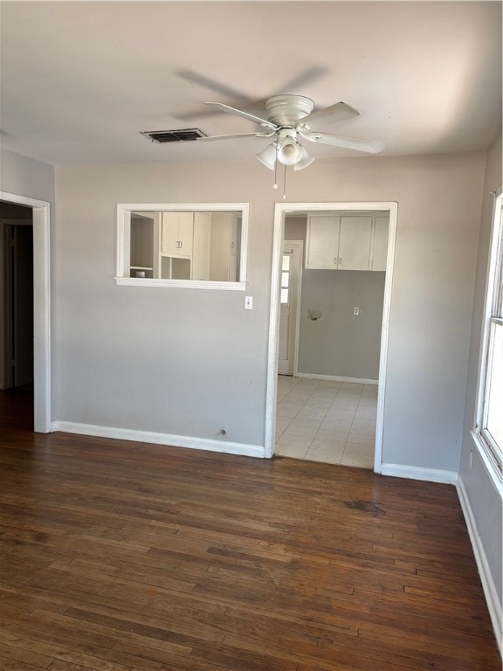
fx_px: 504
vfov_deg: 67.3
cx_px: 252
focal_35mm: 26
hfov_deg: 53.1
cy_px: 336
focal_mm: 5.96
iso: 80
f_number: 1.6
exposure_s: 1/121
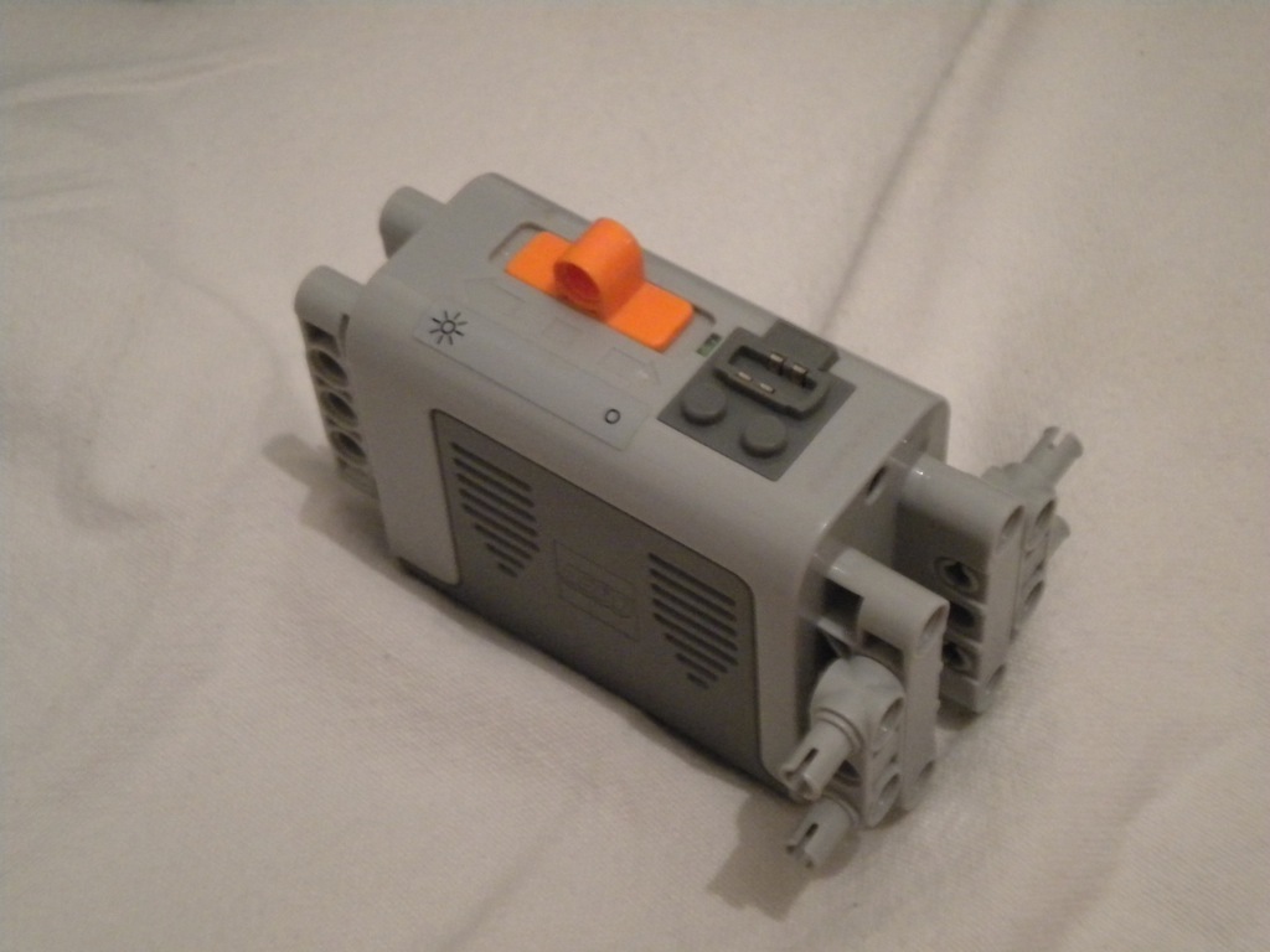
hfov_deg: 28.6
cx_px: 635
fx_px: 2495
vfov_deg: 21.6
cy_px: 476
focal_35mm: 68
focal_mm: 12.3
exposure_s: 1/14.7
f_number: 4.6
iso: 800
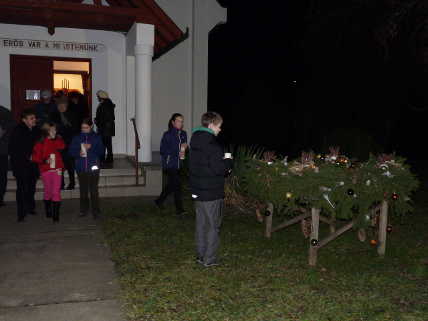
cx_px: 214
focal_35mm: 33
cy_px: 160
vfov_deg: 42.9
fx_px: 408
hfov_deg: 55.4
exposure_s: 1/60
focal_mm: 4.8
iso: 320
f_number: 2.8
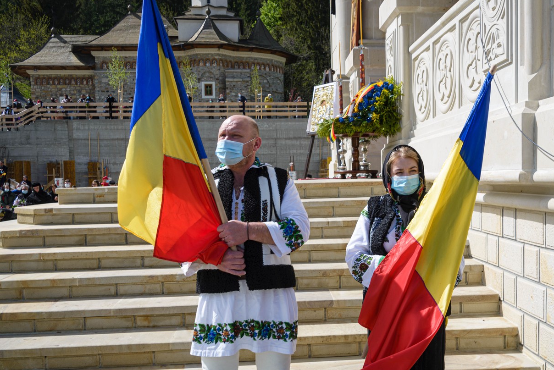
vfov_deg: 35.1
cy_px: 209
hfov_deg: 50.4
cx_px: 328
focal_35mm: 38
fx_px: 585
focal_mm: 32
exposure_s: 1/160
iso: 100
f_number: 9
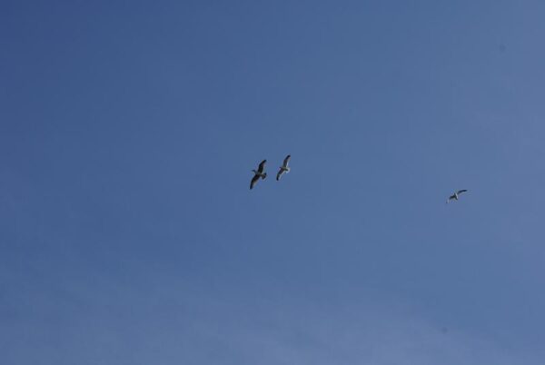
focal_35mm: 105
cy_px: 182
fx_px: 1592
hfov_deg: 19.4
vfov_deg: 13.1
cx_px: 272
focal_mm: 70
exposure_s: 1/250
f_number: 13
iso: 100
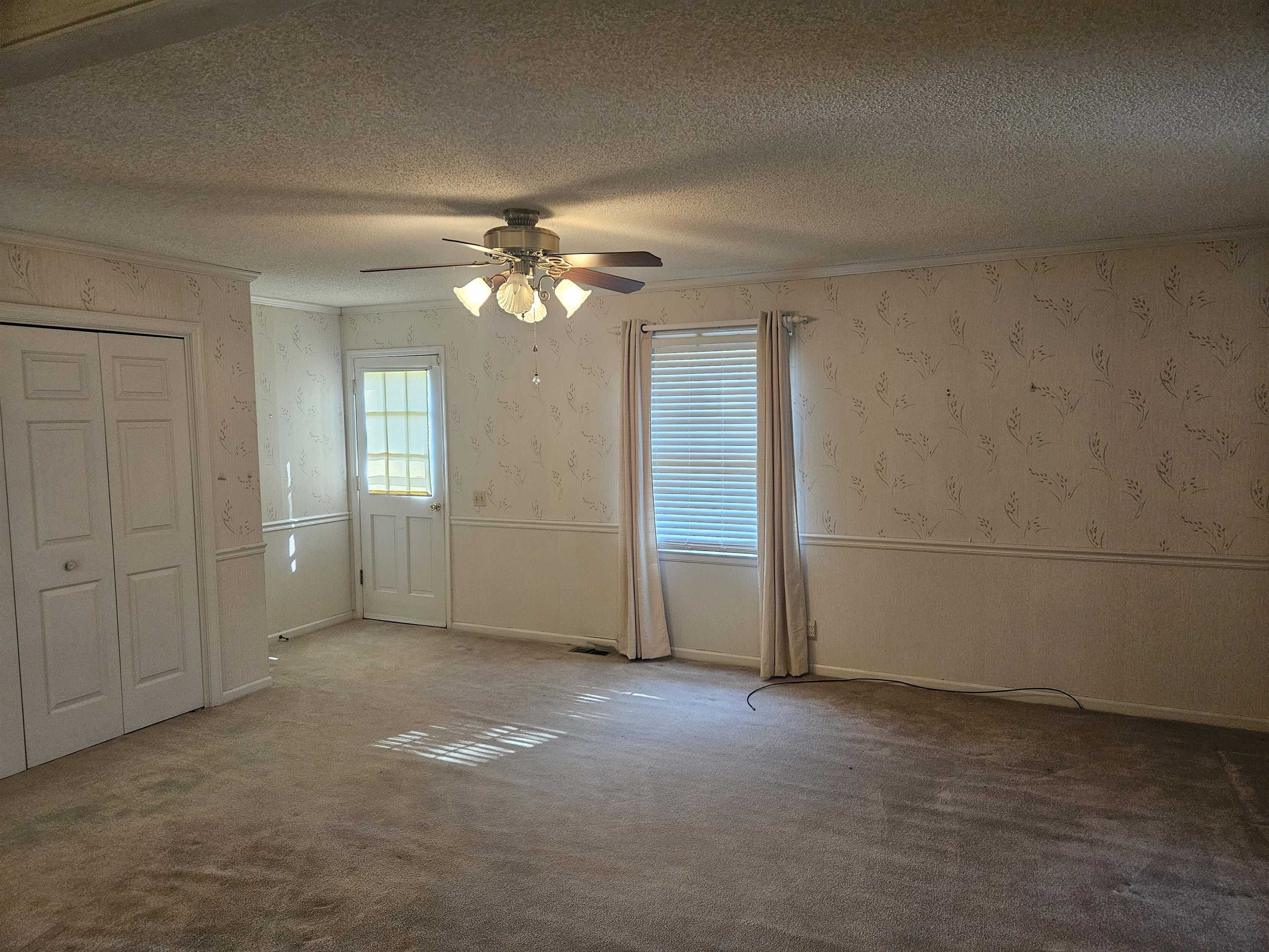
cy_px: 476
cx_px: 634
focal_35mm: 23
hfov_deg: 73.9
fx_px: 843
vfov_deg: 58.9
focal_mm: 5.4
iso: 400
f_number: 1.8
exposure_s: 1/120
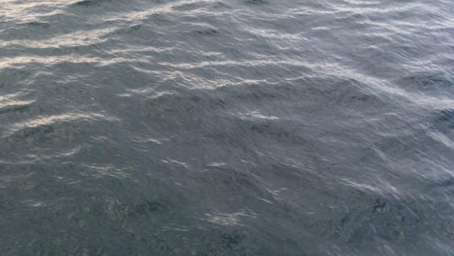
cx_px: 81
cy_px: 112
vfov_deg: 23.0
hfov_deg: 38.2
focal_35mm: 52
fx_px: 626
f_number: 2.2
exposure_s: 1/120
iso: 32
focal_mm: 4.15
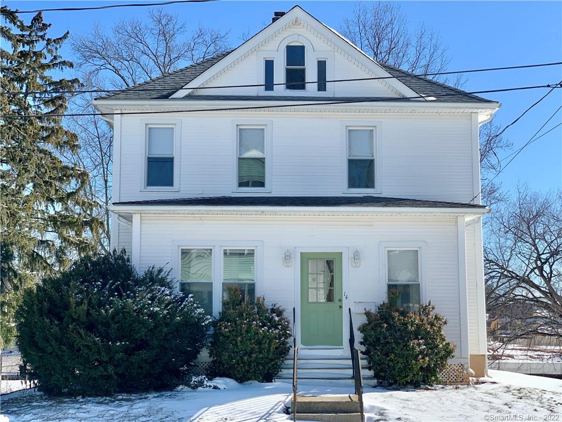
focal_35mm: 52
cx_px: 281
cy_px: 211
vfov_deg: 28.0
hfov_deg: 36.8
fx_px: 844
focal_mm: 6
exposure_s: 1/1089
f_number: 2.4
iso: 16
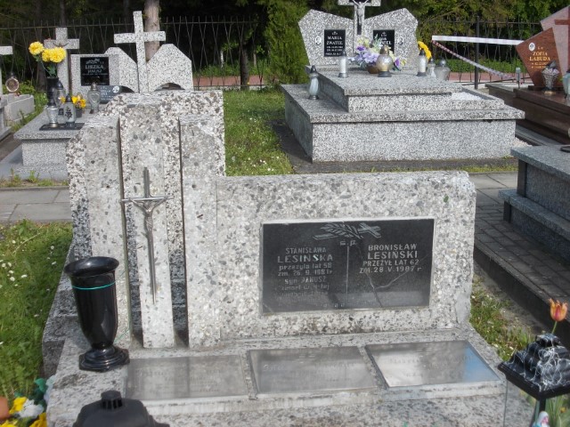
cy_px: 214
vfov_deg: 28.6
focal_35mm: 51
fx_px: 840
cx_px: 285
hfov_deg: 37.5
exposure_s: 1/400
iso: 80
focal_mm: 7.2
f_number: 3.6
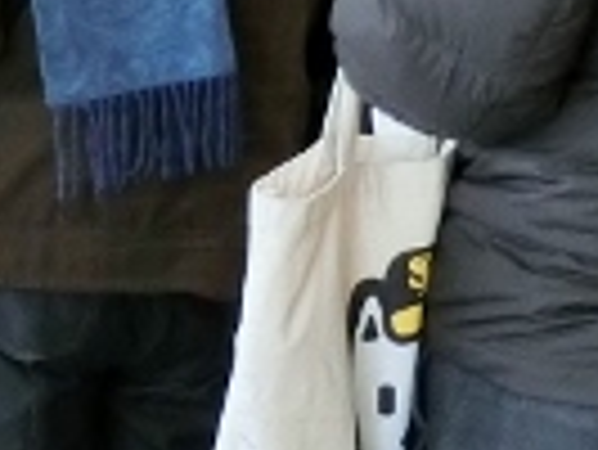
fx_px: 4063
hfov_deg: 8.3
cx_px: -108
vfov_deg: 6.3
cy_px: 0
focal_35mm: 235
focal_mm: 6.9
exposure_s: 1/40
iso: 400
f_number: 4.1
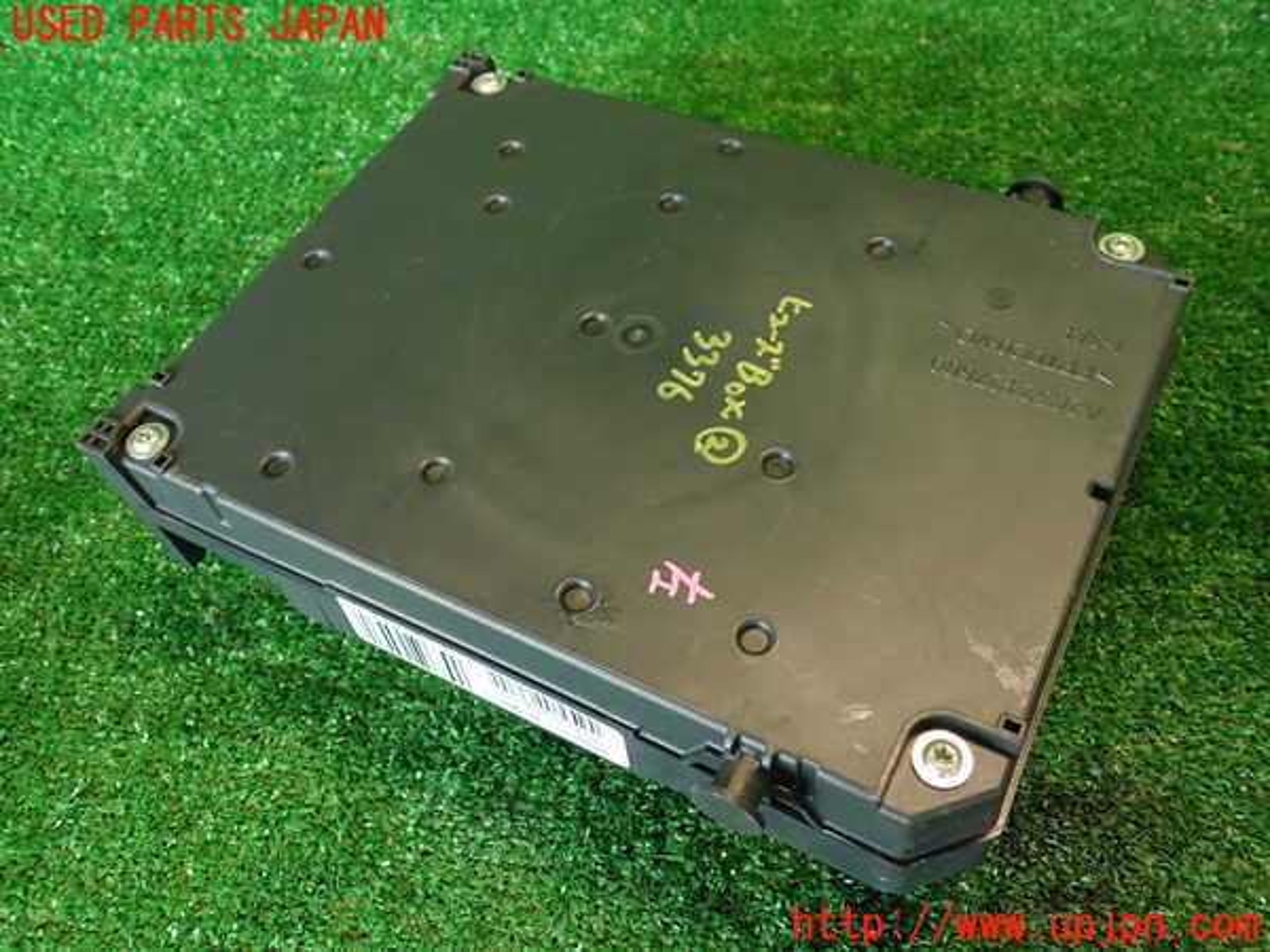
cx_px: 635
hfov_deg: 60.0
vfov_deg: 46.8
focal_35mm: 30
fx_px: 1101
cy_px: 476
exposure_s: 1/30
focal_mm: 5.4
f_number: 2.3
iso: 200
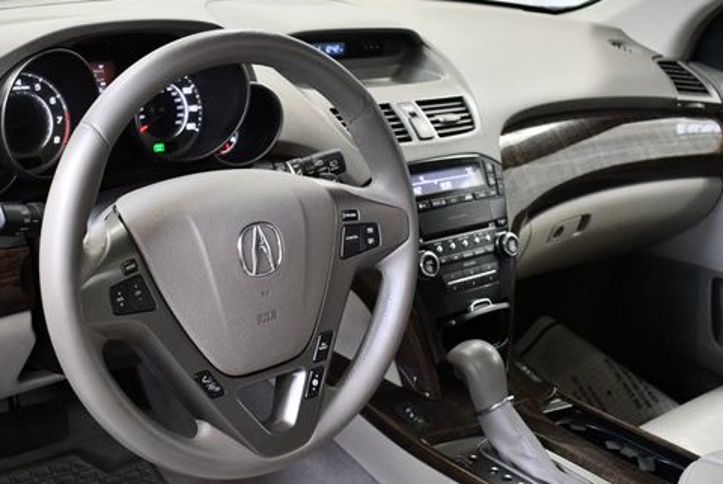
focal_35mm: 48
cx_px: 273
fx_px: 965
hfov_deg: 40.8
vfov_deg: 28.1
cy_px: 217
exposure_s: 1/125
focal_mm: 18
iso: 2200
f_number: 3.5
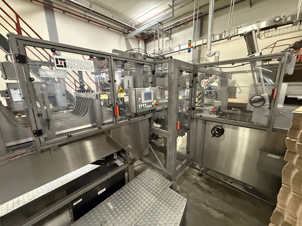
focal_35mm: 14
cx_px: 151
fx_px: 122
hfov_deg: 102.1
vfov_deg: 85.7
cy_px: 113
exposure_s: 1/50
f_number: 2.2
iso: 1000
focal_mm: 2.22
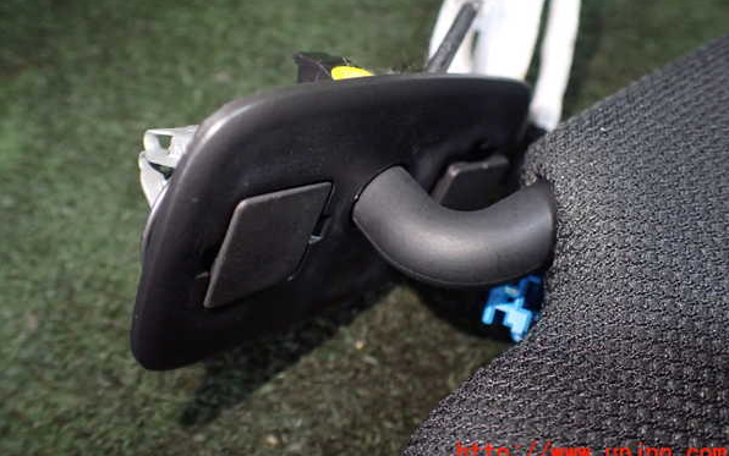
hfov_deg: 59.6
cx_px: 366
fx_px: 636
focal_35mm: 32
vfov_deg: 39.4
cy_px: 194
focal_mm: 5.4
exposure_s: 1/125
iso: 800
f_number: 2.3
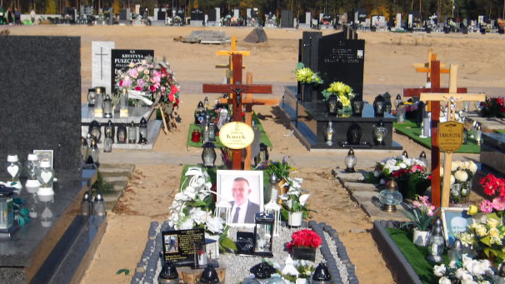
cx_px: 243
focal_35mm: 61
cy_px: 187
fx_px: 817
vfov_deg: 19.7
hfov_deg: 34.3
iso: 100
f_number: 15
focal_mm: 9.4
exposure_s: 1/91
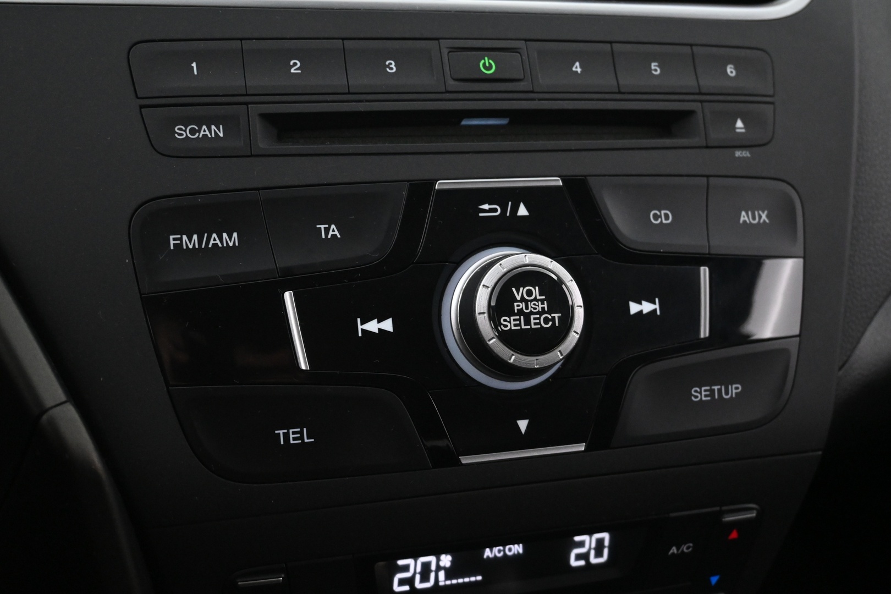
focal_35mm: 41
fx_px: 1021
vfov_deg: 32.4
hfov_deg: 47.2
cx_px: 446
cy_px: 297
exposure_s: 1/40
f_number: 4.5
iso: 4000
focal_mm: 27.5
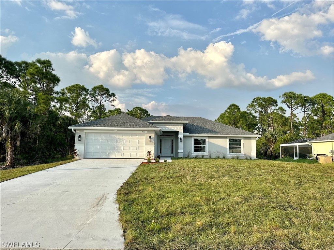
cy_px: 125
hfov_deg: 71.6
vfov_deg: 56.8
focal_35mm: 24
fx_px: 232
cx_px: 167
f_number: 1.78
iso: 80
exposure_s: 1/2809
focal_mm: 6.86
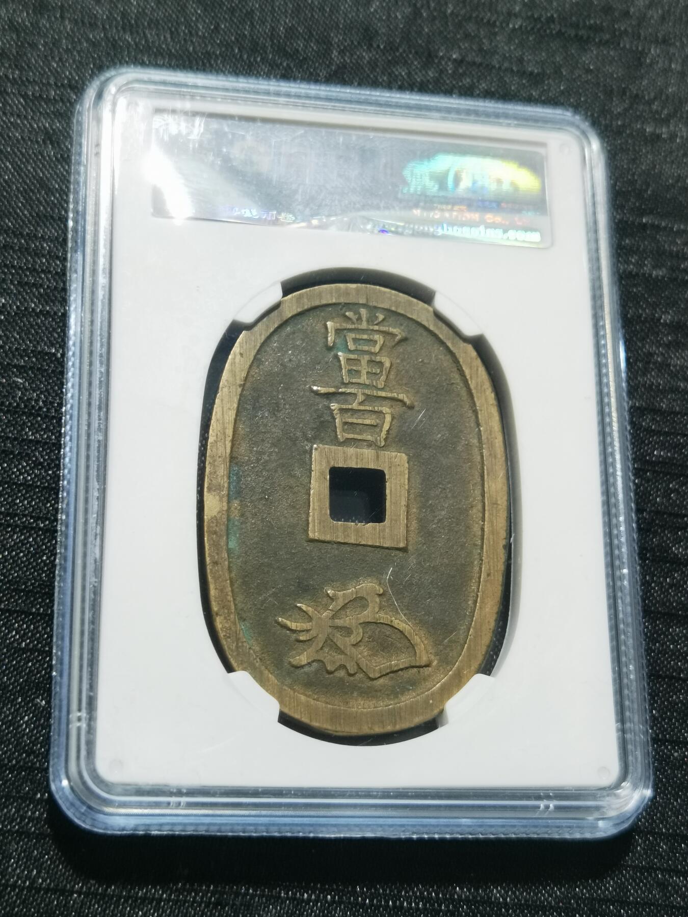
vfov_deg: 33.2
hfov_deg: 25.2
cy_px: 458
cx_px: 344
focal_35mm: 58
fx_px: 1537
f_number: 1.9
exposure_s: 1/100
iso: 125
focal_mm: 6.67
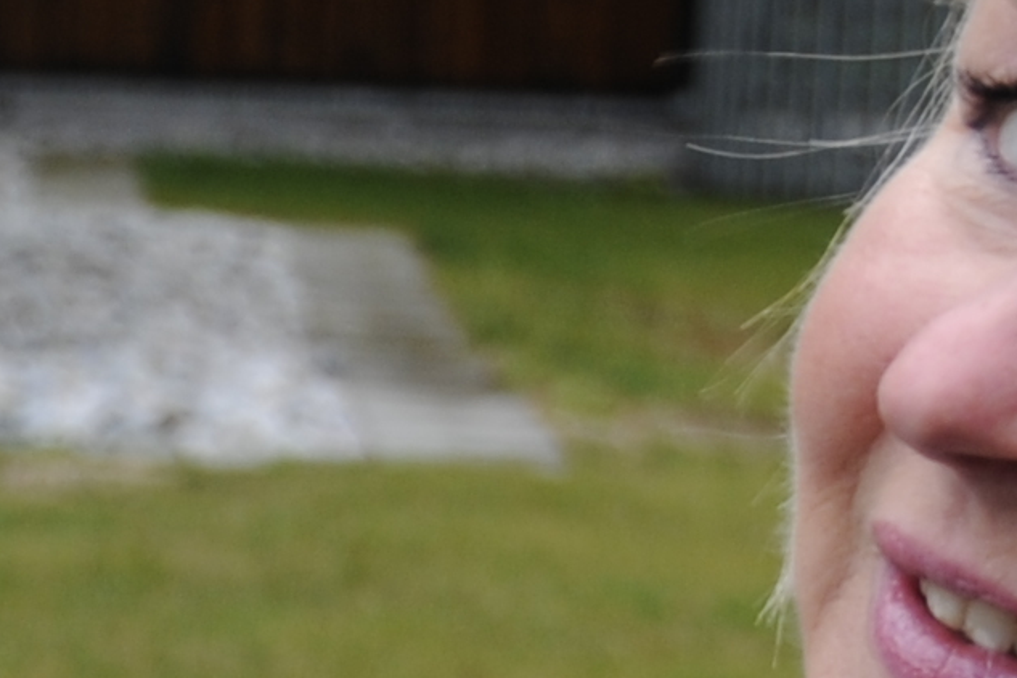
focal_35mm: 264
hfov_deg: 7.7
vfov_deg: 5.2
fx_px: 7457
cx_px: -133
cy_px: 1091
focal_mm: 26
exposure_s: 1/80
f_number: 4.2
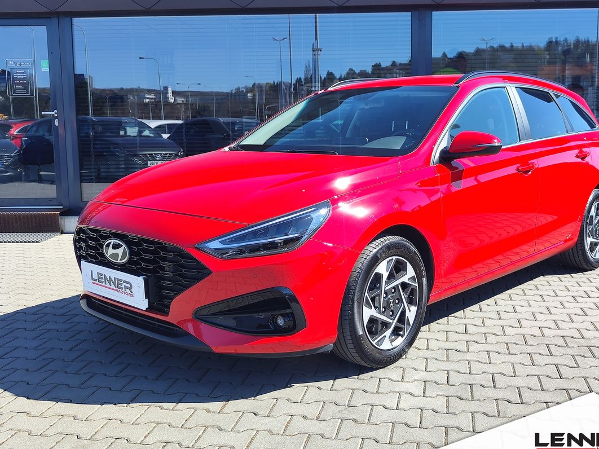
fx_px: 450
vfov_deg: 53.0
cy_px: 223
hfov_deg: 67.2
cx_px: 329
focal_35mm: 26
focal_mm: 7.01
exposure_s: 1/288
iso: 50
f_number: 1.69
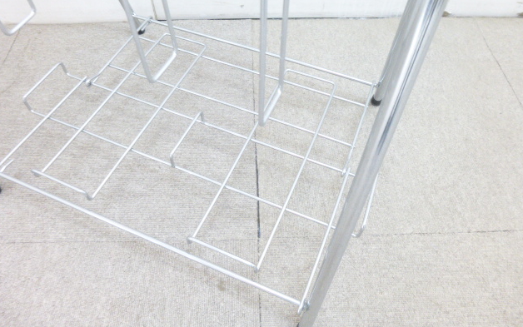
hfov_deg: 68.4
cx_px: 257
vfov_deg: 45.8
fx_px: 385
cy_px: 128
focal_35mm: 27
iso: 400
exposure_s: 1/15
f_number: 3.1
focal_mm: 4.5
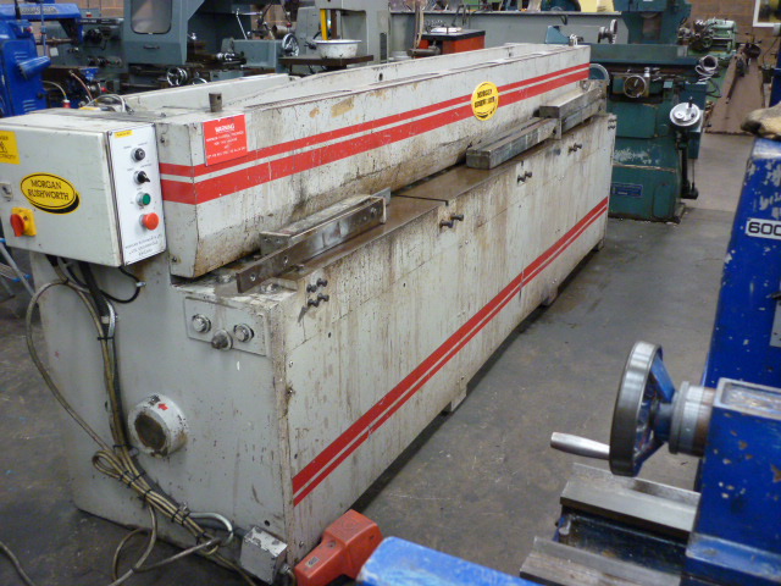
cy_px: 293
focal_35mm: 33
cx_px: 390
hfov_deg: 55.4
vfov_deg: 42.9
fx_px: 745
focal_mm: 5.5
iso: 400
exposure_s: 1/20
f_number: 2.8
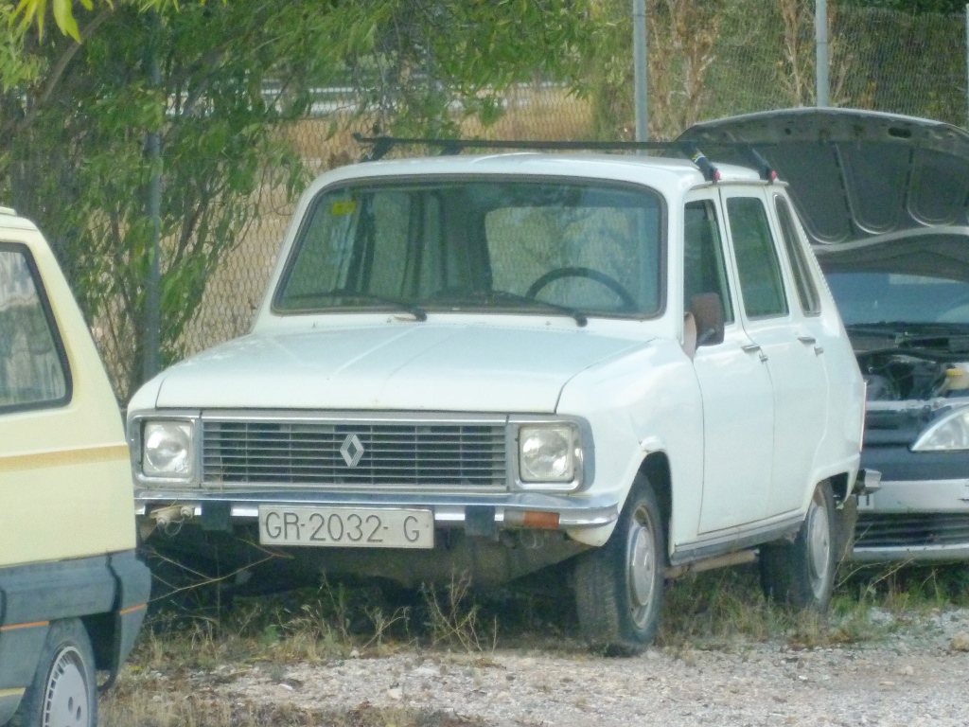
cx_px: 484
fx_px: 5878
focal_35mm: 210
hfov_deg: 9.4
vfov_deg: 7.1
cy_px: 364
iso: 400
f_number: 5.8
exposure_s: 1/100
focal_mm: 37.4
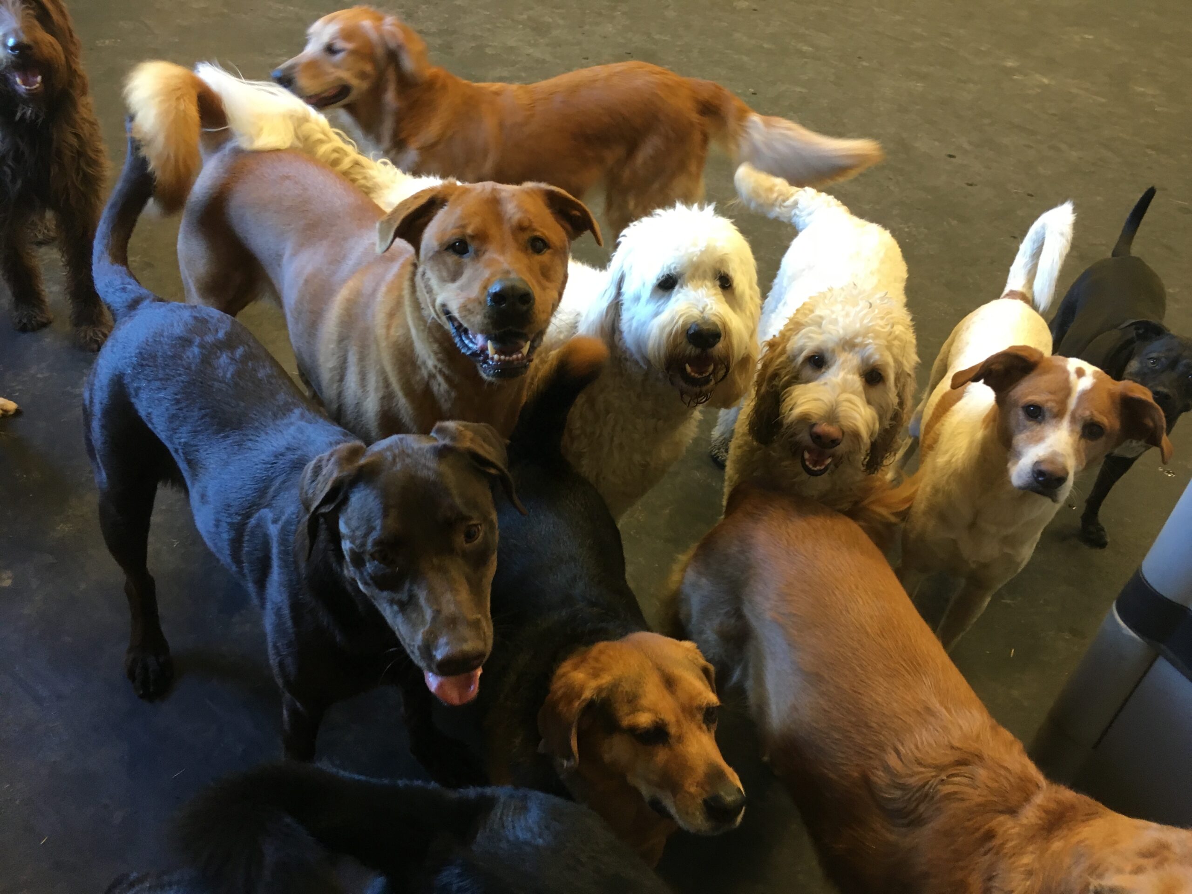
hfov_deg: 61.7
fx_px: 999
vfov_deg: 48.2
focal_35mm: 29
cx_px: 596
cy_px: 447
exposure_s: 1/30
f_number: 2.2
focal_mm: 4.15
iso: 100
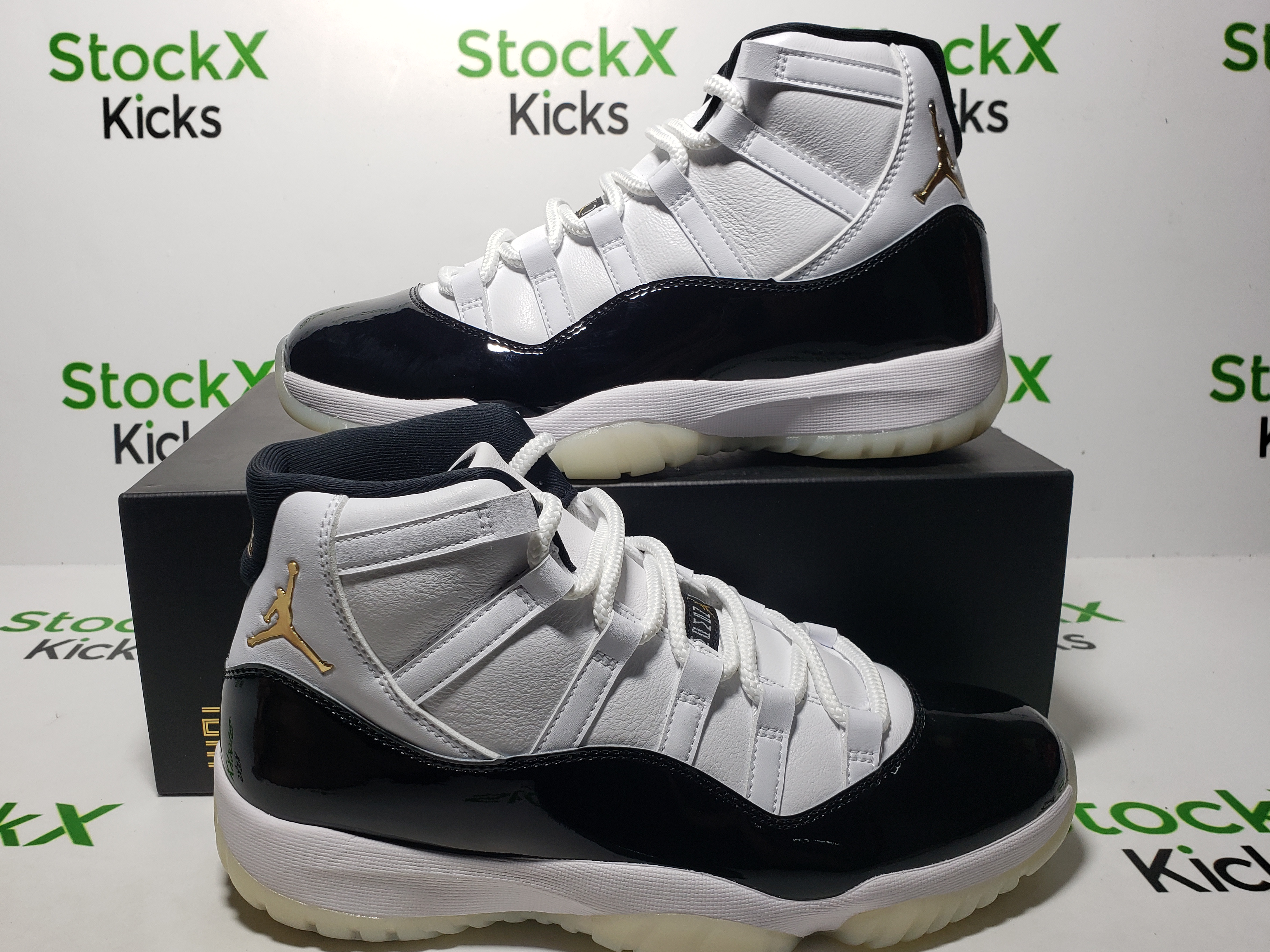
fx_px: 1064
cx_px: 577
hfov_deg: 61.6
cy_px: 518
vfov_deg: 48.2
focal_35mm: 29
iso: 50
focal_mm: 4.3
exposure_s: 1/209
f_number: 2.4
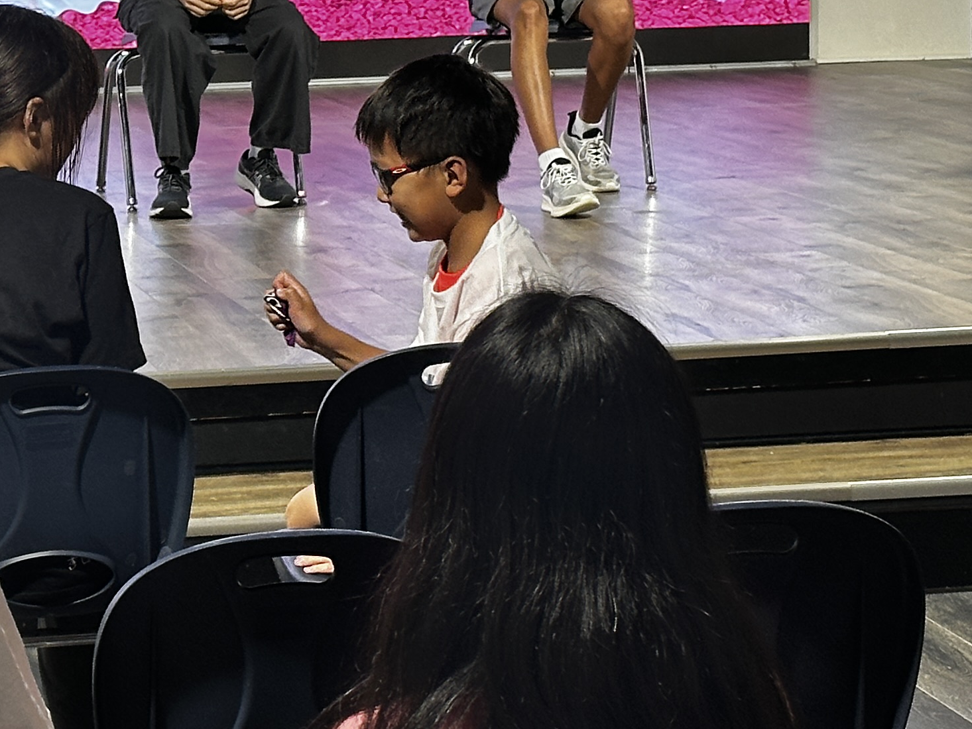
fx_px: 3707
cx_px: 126
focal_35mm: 132
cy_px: 119
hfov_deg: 14.8
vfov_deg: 11.2
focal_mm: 6.86
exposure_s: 1/60
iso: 50
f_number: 1.78
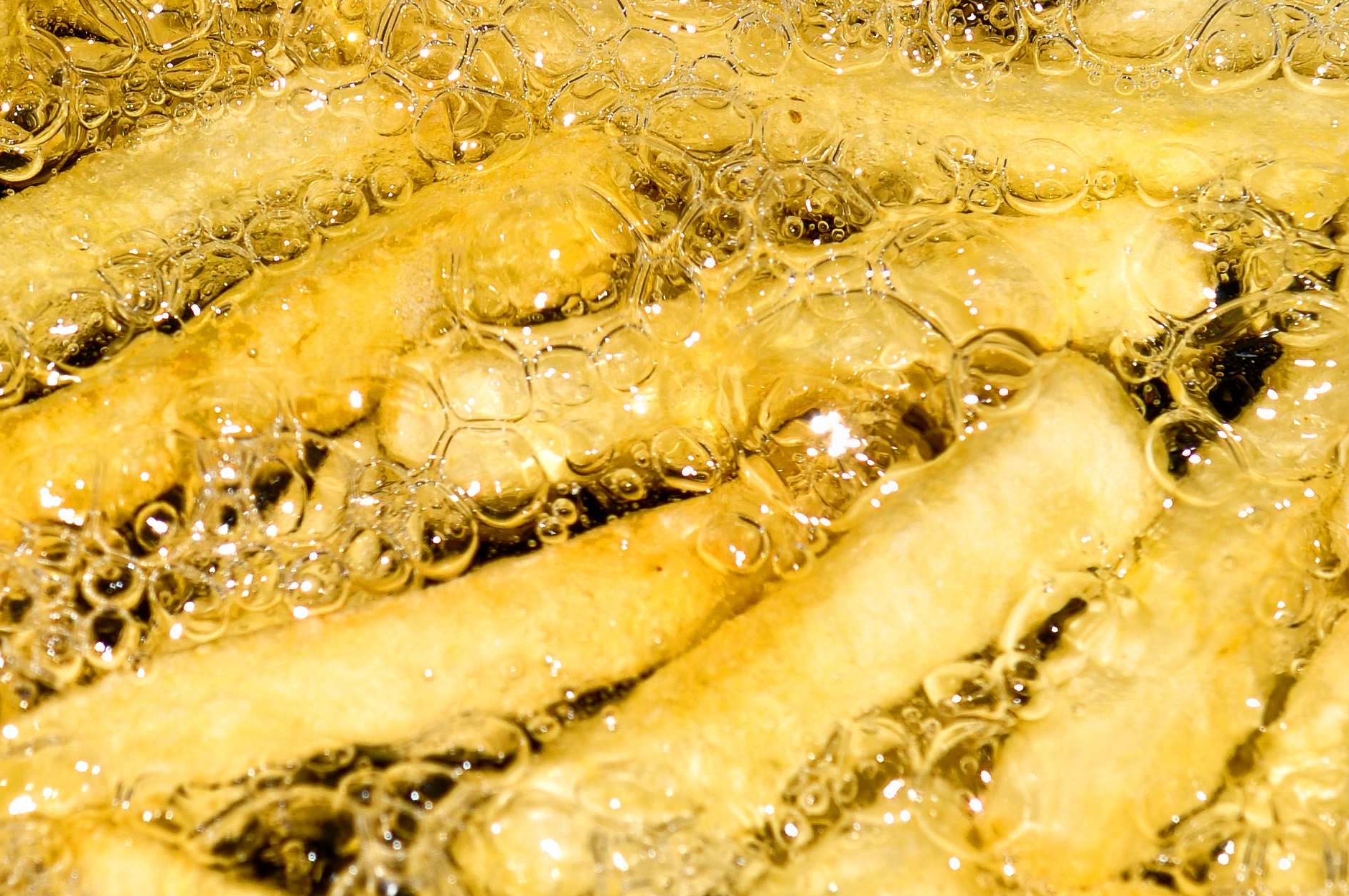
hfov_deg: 10.9
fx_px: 7042
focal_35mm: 188
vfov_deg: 7.3
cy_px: 149
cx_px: 342
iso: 100
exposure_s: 1/250
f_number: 11
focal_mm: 55
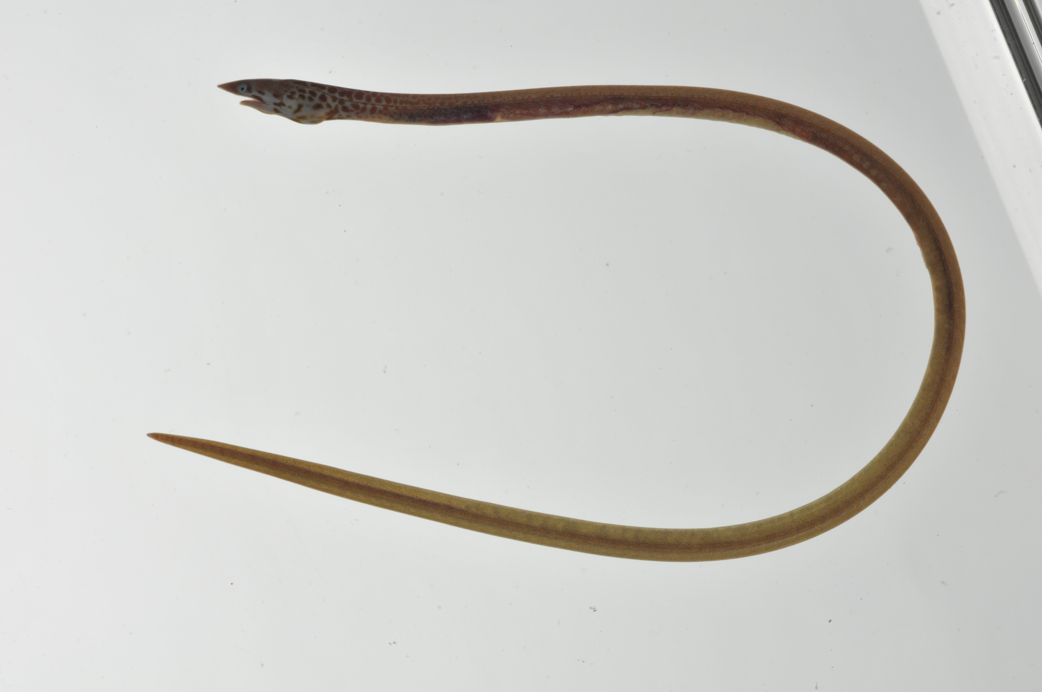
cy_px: 346
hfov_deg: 13.1
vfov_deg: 8.7
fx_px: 4553
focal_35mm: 158
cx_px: 521
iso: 200
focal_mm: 105
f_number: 25
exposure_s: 1/60
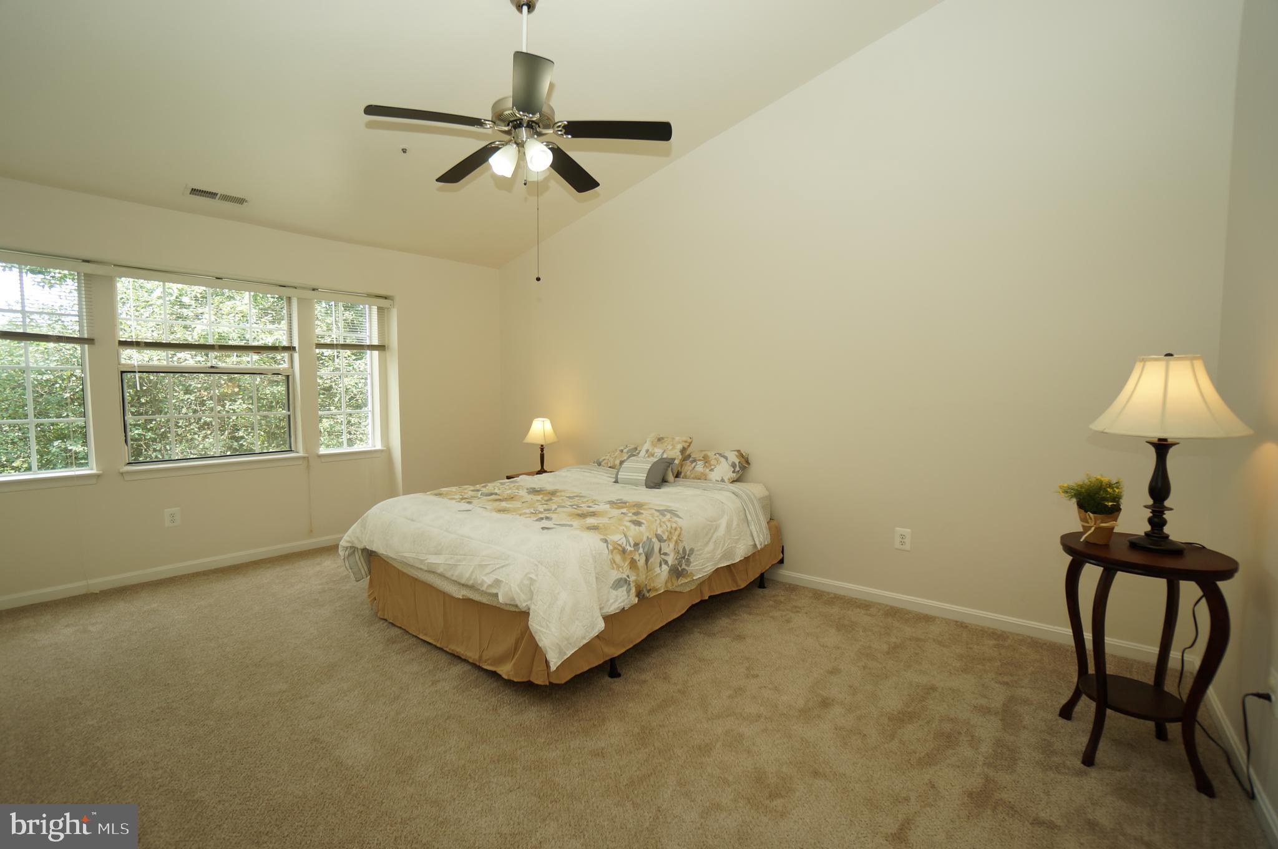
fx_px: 532
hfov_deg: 100.5
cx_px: 639
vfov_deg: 77.2
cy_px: 424
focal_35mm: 15
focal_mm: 10
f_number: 4
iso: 100
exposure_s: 1/60
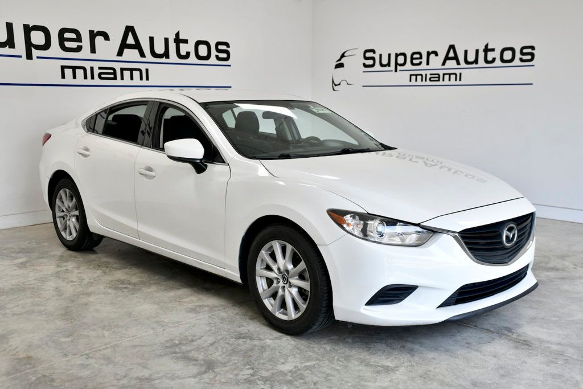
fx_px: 648
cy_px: 194
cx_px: 292
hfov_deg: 48.5
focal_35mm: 40
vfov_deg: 33.4
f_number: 4.5
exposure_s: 1/800
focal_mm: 40
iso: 800
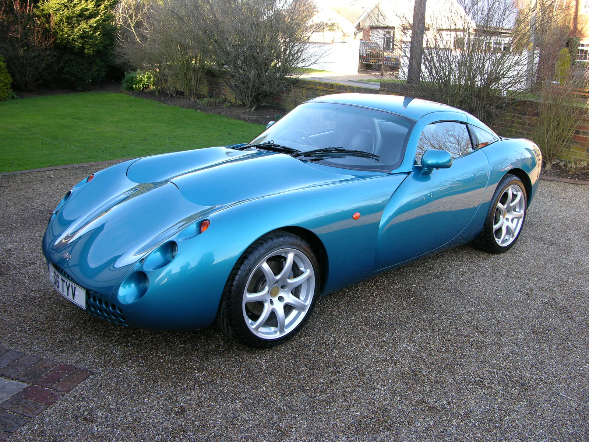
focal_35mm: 35
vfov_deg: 40.7
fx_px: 596
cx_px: 294
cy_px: 221
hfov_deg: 52.6
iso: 50
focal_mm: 8.9
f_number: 3.2
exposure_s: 1/46.6
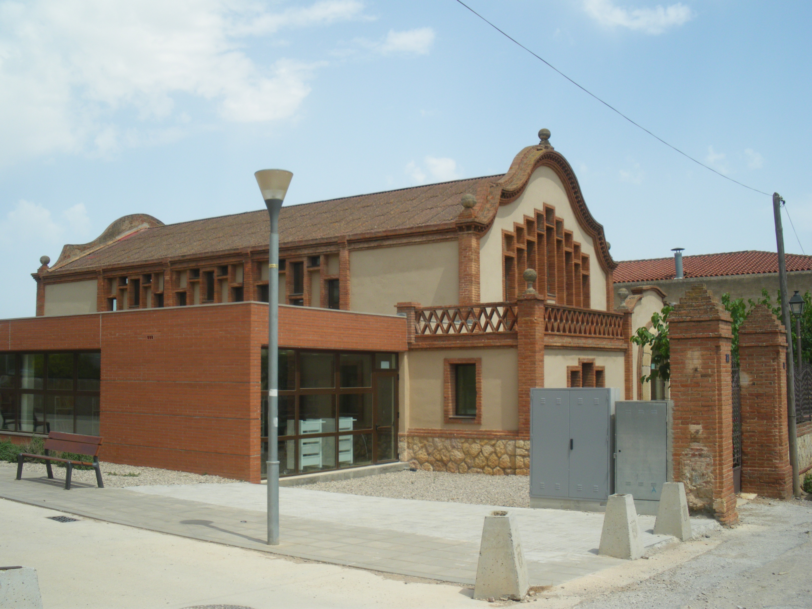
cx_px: 406
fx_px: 844
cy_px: 304
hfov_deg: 51.4
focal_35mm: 36
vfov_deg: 39.7
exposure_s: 1/250
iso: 64
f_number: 5.4
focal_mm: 6.3
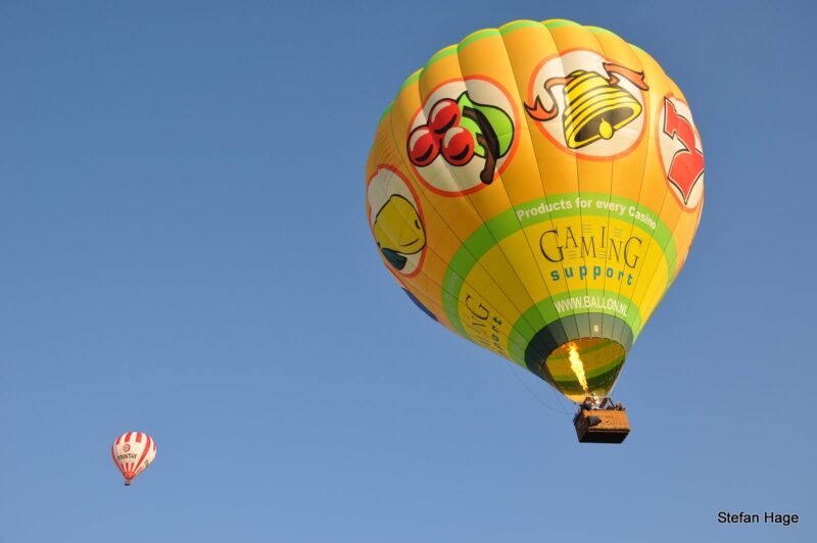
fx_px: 850
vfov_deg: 35.4
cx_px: 408
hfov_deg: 51.3
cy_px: 272
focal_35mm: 38
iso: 200
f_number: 9
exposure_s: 1/320
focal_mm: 25
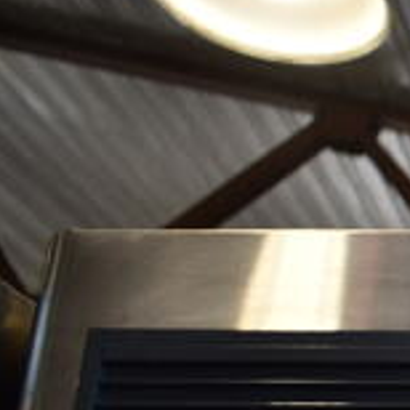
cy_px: 402
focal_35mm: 91
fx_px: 1219
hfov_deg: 15.5
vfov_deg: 18.6
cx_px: 807
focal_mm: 18
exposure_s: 1/30
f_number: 3.5
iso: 125
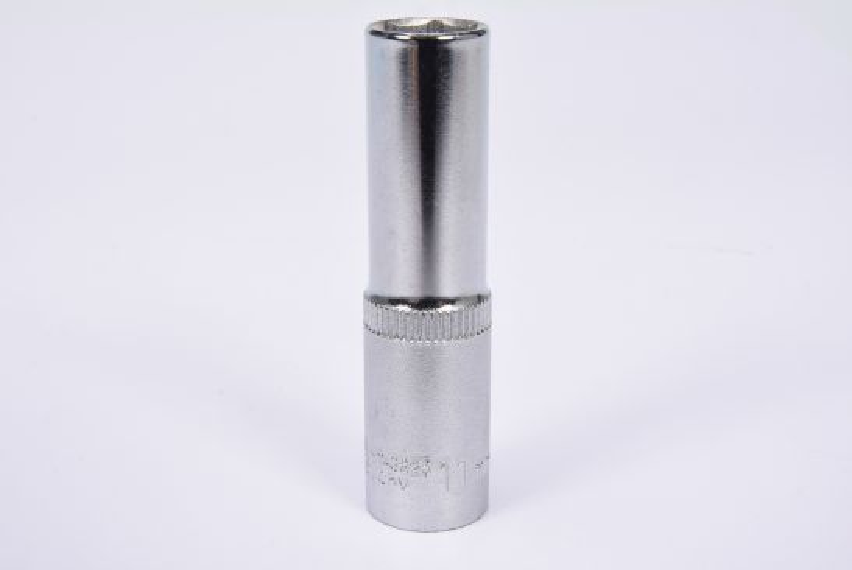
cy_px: 285
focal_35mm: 75
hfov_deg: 27.0
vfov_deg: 18.2
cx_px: 426
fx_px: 1777
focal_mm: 50
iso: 250
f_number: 18
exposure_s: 1/125
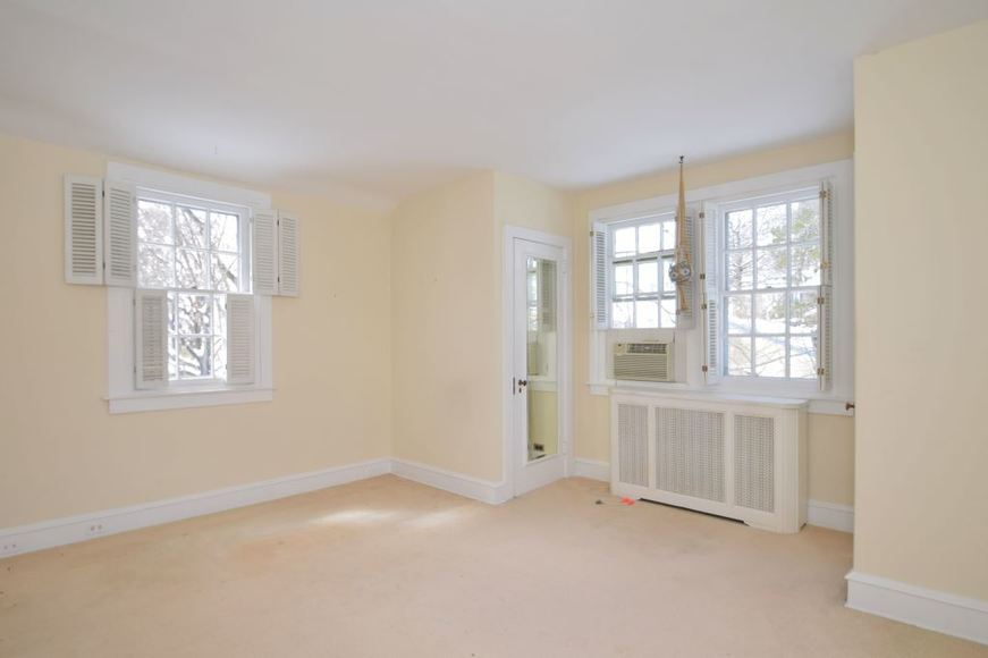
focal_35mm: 17
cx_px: 494
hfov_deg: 92.5
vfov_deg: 69.6
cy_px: 329
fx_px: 473
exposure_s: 1/100
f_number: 3.5
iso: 100
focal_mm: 11.5
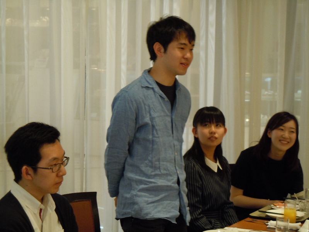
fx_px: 911
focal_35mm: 102
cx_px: 154
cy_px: 116
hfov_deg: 19.3
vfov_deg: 14.5
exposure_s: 1/15
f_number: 4.5
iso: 400
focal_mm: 18.3
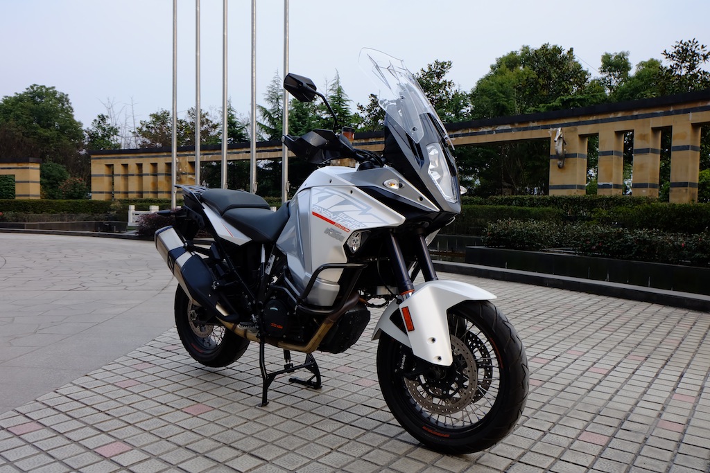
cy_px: 236
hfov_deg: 63.7
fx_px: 572
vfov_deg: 45.0
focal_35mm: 29
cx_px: 355
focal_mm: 19.2
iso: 400
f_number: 5.6
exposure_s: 1/400
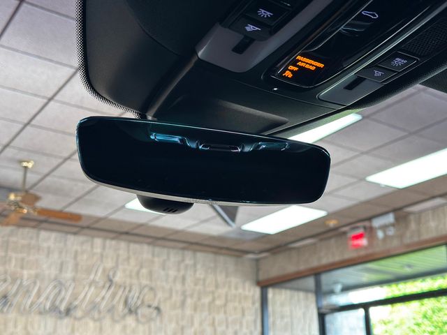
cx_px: 224
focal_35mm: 48
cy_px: 168
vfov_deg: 30.3
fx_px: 620
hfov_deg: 39.7
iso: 125
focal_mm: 6.86
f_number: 1.78
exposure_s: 1/120
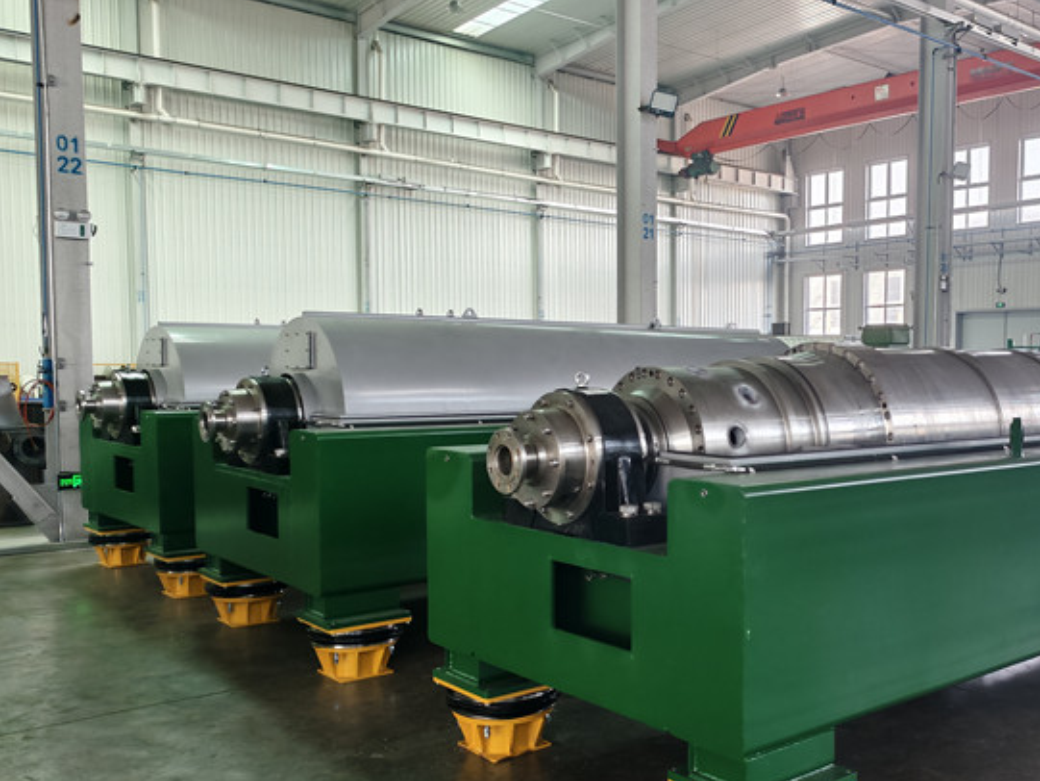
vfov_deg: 41.7
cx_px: 723
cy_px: 439
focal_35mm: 34
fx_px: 1022
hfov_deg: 52.5
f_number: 1.57
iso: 153
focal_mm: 5.6
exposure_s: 1/100
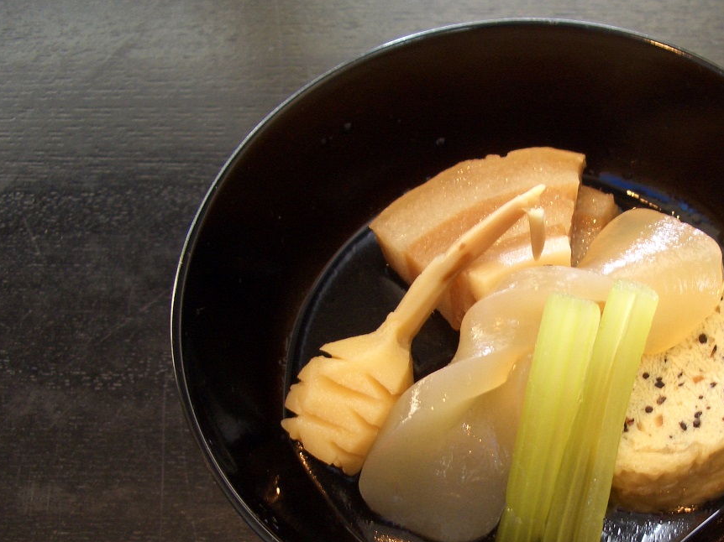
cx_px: 527
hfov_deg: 36.1
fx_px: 1087
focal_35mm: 52
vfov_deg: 27.7
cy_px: 395
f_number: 2.6
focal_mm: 5.8
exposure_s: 1/8
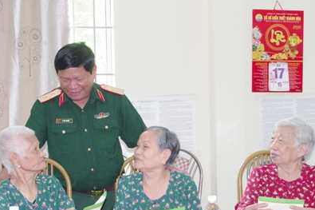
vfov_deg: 23.7
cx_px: 155
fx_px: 499
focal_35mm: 57
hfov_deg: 35.1
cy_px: 129
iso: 6400
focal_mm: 31
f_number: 5.6
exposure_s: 1/160
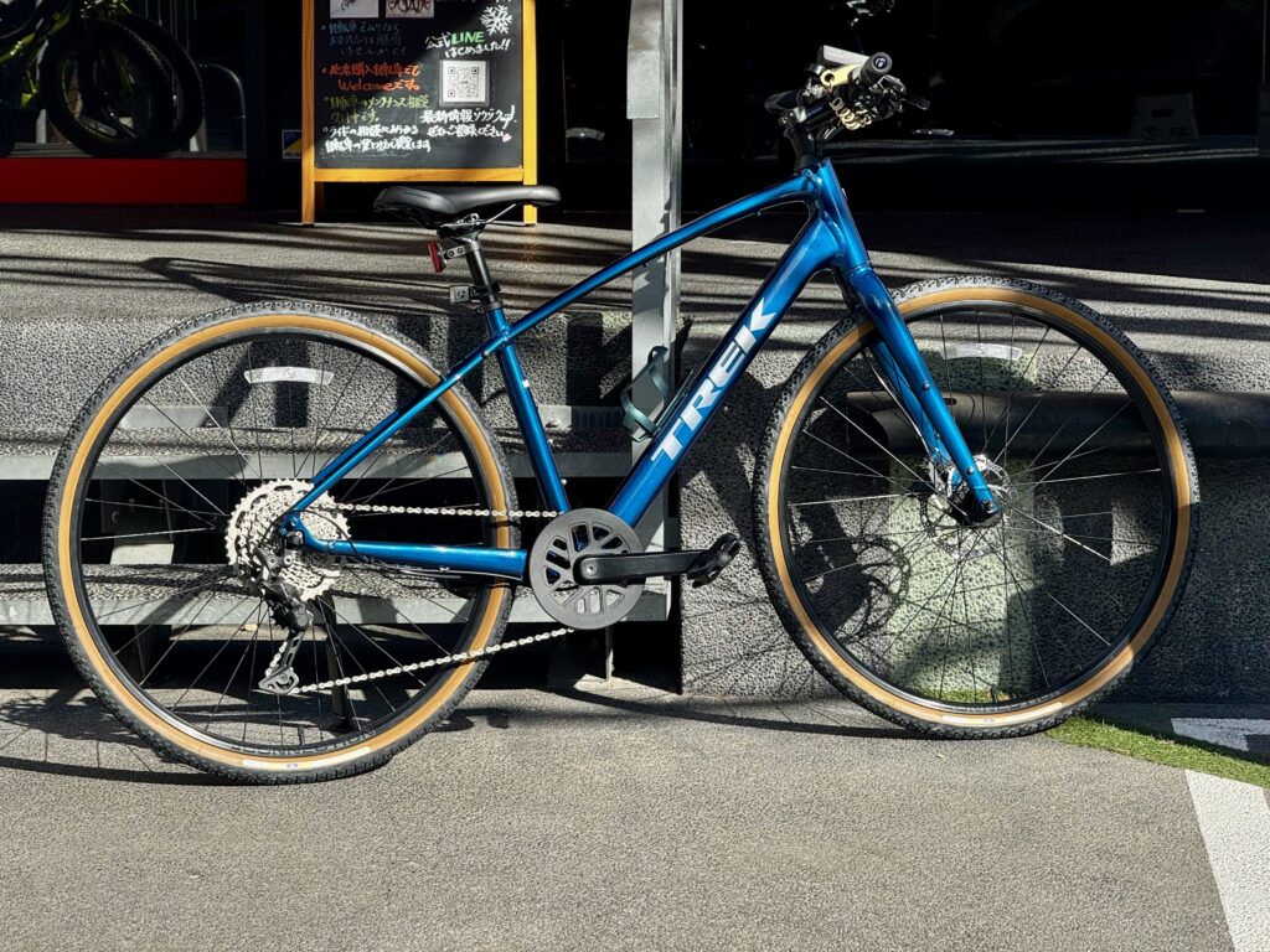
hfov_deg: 16.4
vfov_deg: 12.3
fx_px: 4403
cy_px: 476
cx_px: 635
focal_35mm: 120
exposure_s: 1/470
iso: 50
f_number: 2.8
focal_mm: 15.66
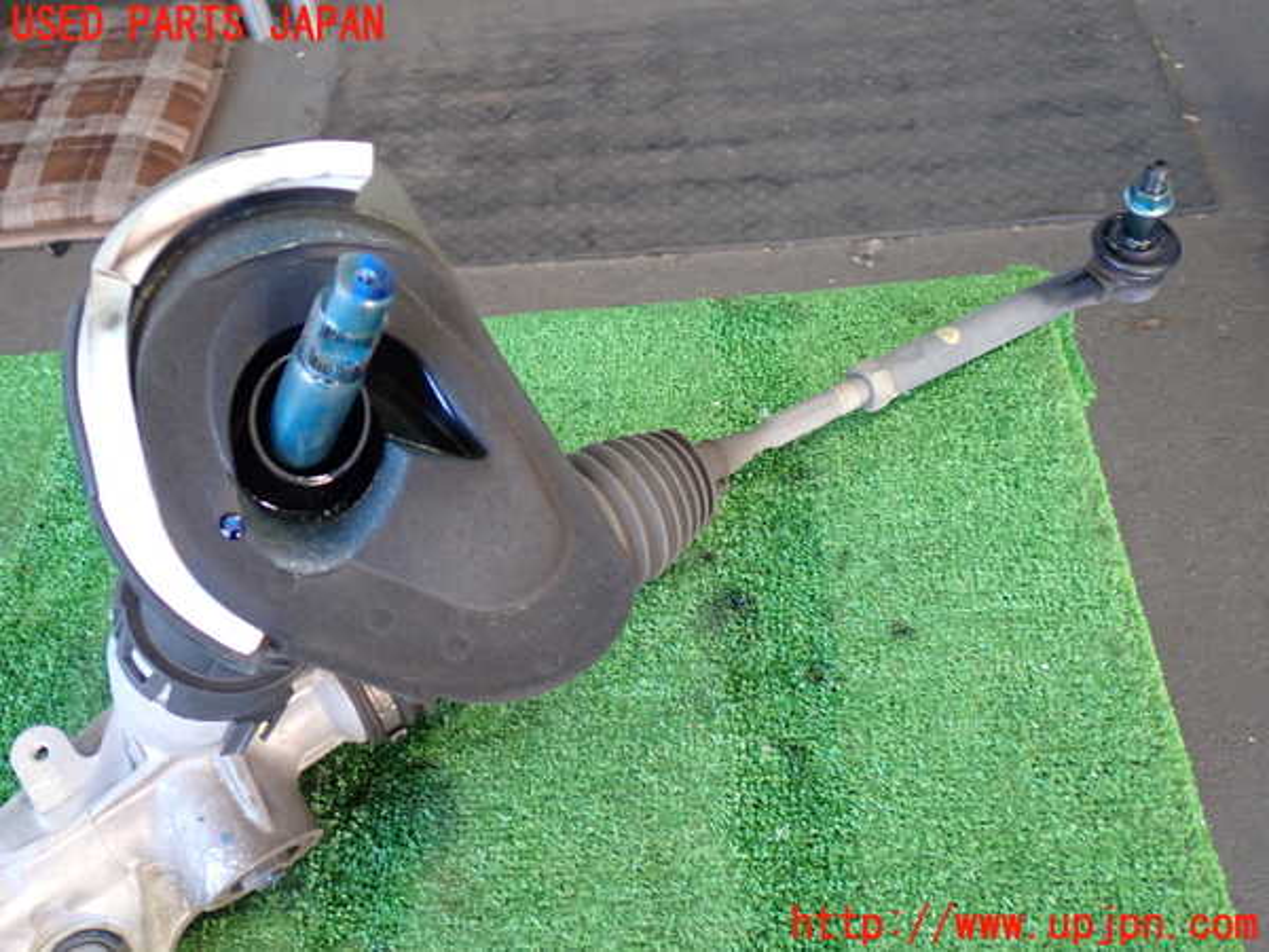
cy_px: 476
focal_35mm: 38
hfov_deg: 49.0
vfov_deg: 37.7
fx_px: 1393
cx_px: 634
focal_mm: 6.83
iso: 320
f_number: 2.7
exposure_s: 1/40
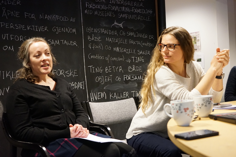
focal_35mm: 43
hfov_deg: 45.4
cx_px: 118
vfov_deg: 31.2
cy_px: 78
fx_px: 282
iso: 5000
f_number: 4.5
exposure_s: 1/160
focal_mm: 43
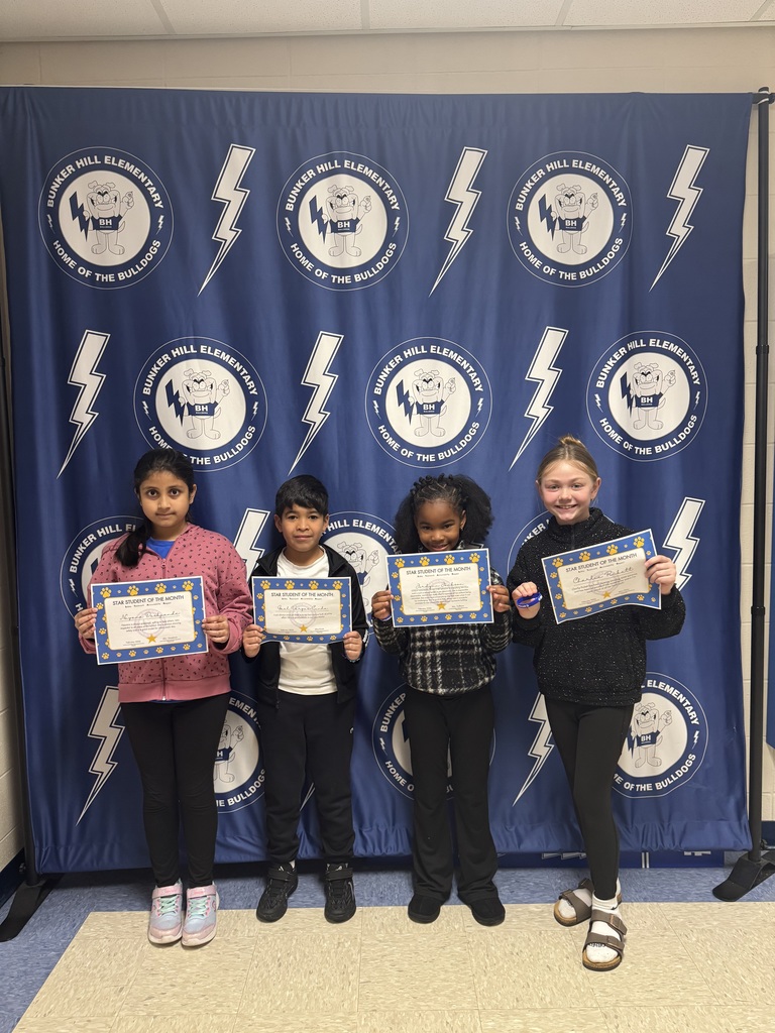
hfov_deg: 56.8
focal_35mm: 24
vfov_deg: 71.6
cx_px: 388
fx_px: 716
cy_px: 516
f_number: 1.78
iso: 250
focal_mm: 6.76
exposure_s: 1/59
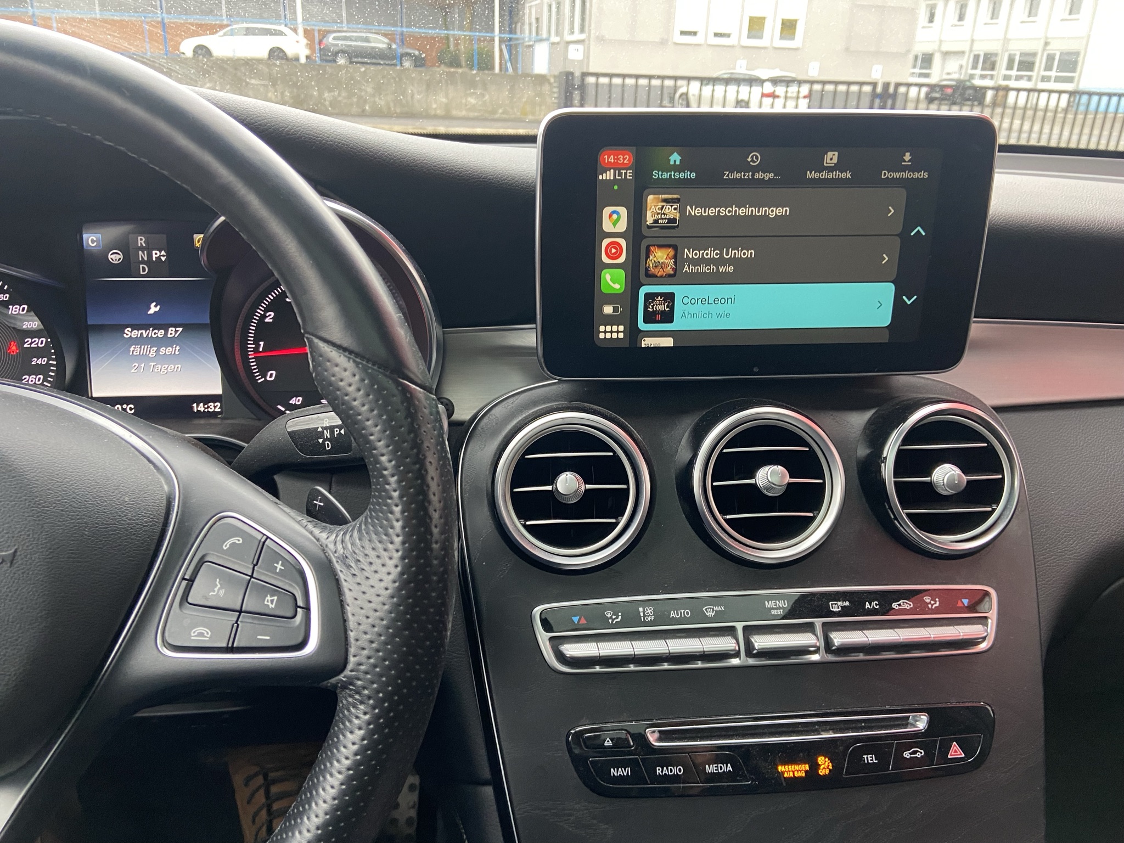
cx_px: 562
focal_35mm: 26
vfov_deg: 53.1
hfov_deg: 67.3
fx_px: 844
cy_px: 422
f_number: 1.8
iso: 200
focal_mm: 4.25
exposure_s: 1/53
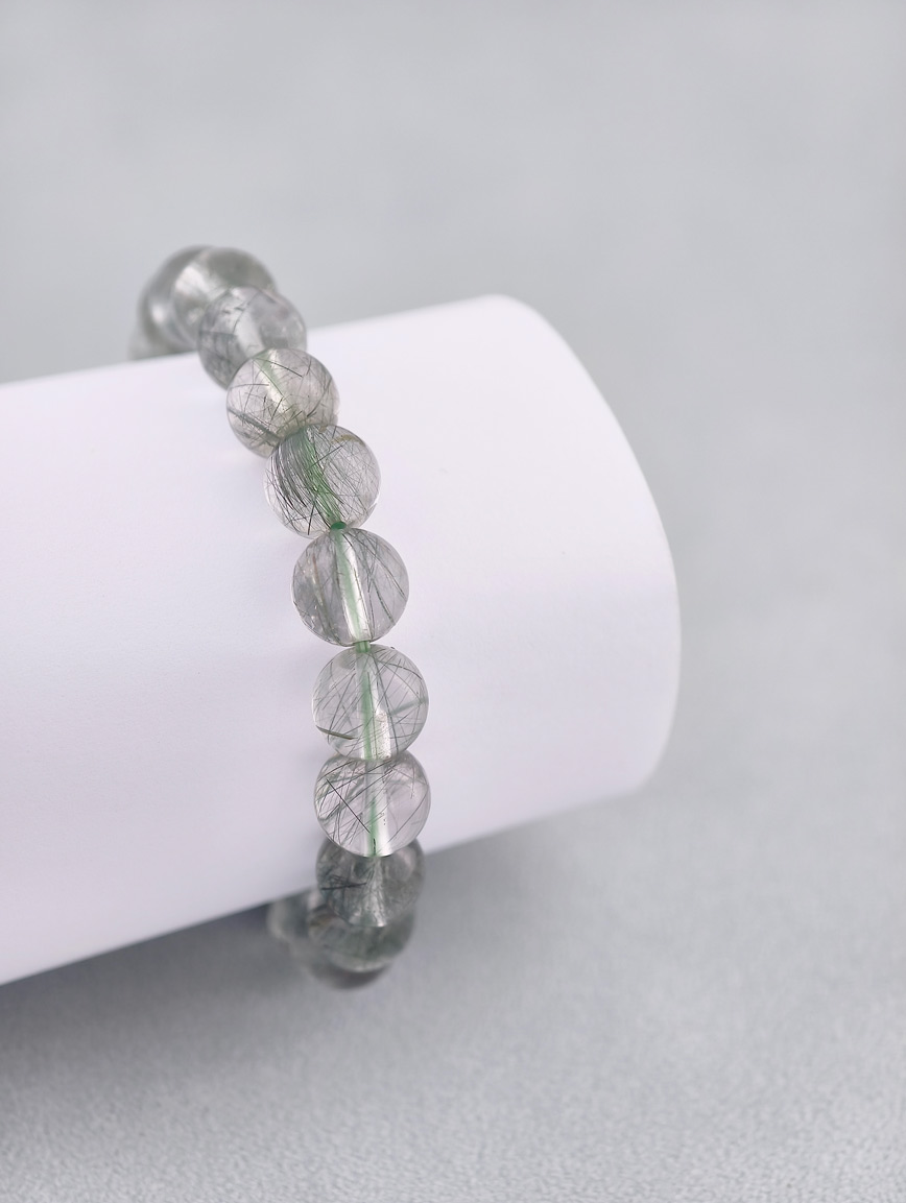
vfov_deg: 23.0
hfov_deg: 17.4
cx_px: 453
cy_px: 602
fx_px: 2959
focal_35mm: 85
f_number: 2.67
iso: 125
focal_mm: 22.48
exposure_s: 1/160
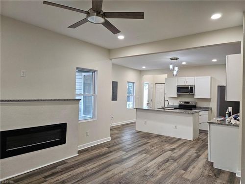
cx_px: 122
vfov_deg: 56.8
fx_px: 170
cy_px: 92
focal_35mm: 24
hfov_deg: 71.6
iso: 200
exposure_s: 1/120
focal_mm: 5
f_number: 1.8
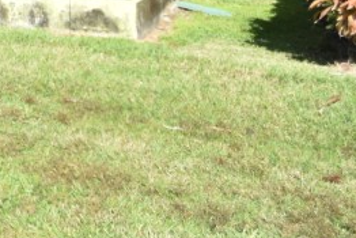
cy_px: -116
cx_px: -291
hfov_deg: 20.7
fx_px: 653
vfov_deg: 18.4
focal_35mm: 66
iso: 800
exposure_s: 1/4000
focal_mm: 10
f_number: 3.5
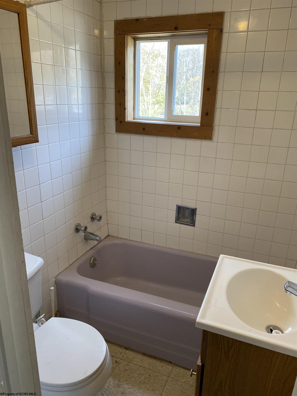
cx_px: 148
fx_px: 297
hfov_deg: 53.1
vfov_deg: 67.3
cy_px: 198
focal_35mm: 26
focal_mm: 4.25
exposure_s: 1/60
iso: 80
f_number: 1.8
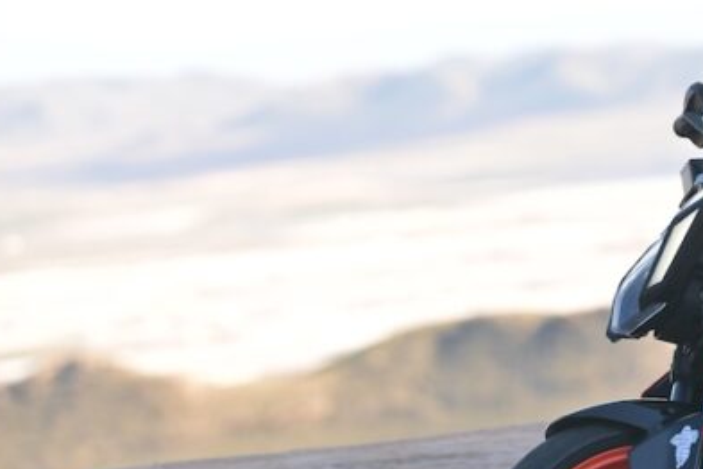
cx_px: 809
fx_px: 5897
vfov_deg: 4.6
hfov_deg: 6.8
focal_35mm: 302
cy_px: 239
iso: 400
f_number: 3.5
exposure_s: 1/1000
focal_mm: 116
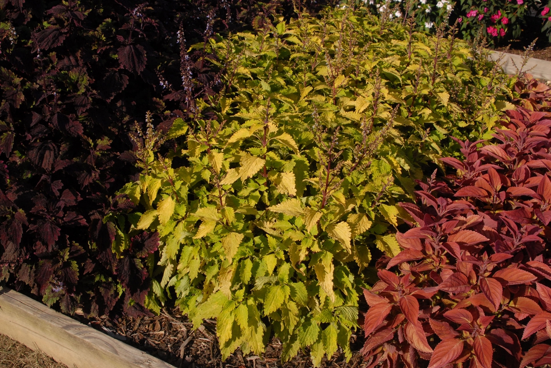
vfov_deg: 32.0
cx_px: 276
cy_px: 184
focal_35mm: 42
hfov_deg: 46.4
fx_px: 643
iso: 400
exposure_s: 1/350
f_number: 10
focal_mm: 28
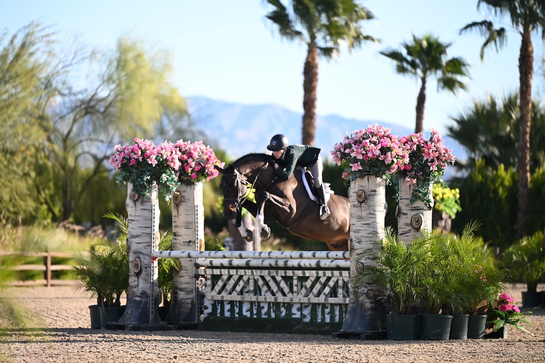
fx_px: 3028
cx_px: 272
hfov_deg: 10.3
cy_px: 182
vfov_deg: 6.9
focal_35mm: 200
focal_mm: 200
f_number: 2.8
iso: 500
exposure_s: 1/3200
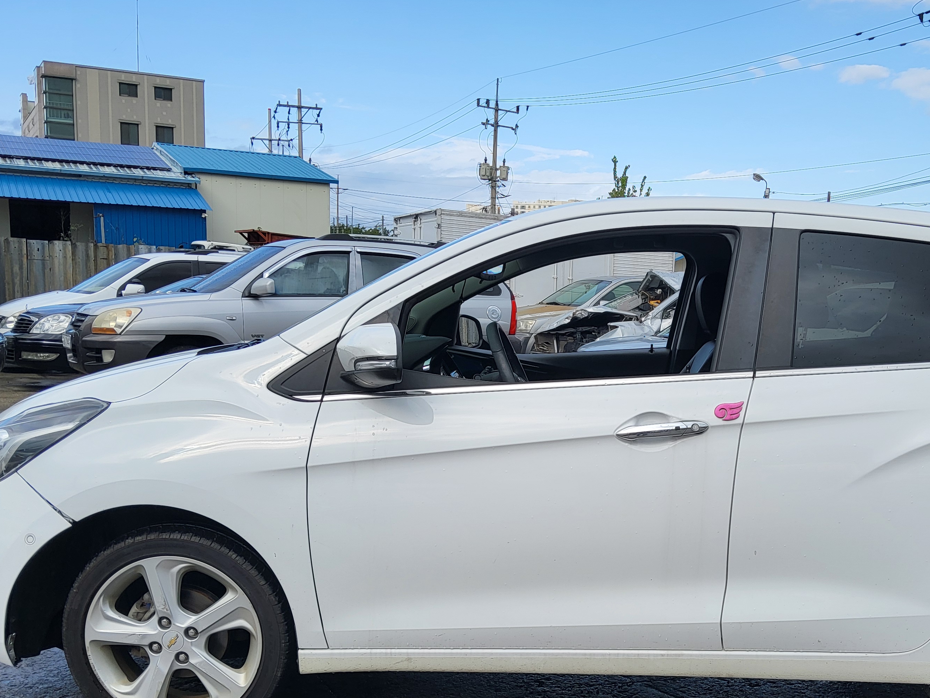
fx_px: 1075
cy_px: 499
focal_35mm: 40
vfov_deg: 35.4
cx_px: 607
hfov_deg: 46.2
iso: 12
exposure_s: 1/563
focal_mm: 3.98
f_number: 1.8
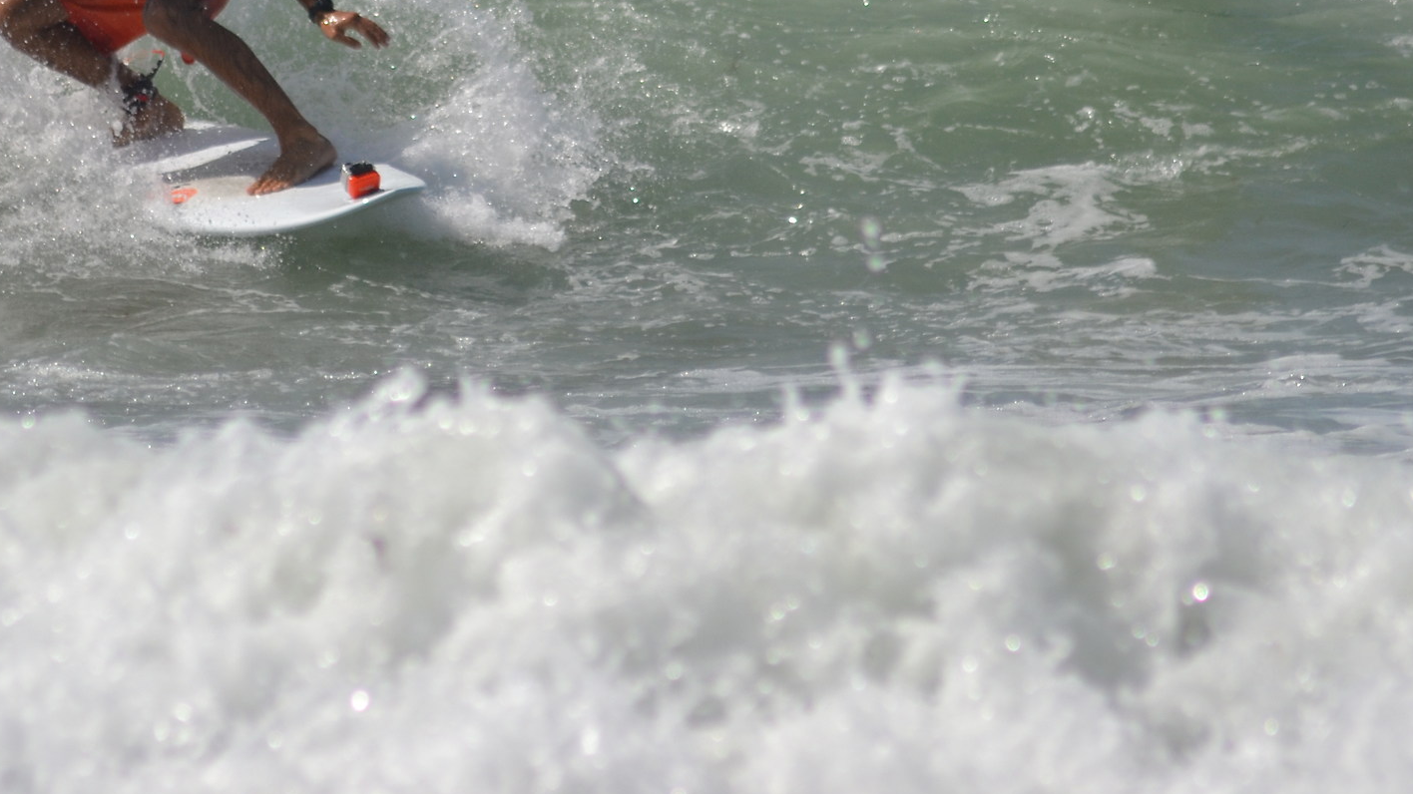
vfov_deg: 1.5
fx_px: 29932
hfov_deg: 2.7
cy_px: 26
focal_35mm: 799
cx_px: 289
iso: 250
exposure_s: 1/2000
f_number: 7.1
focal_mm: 300
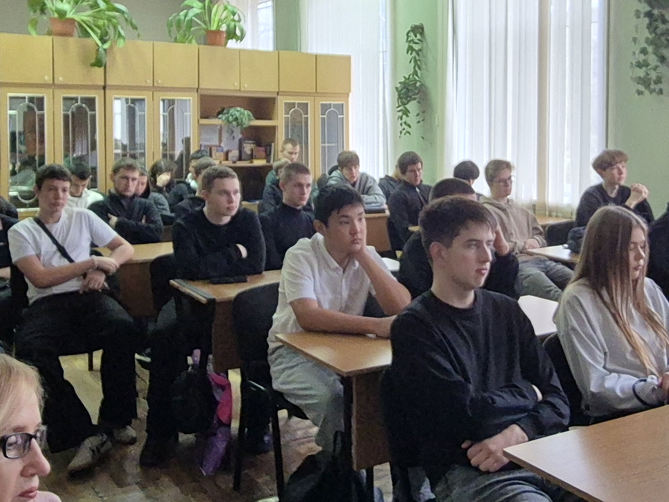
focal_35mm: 38
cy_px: 145
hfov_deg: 48.9
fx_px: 734
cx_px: 375
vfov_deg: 37.1
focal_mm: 2.2
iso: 1000
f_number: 2.2
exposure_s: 1/50
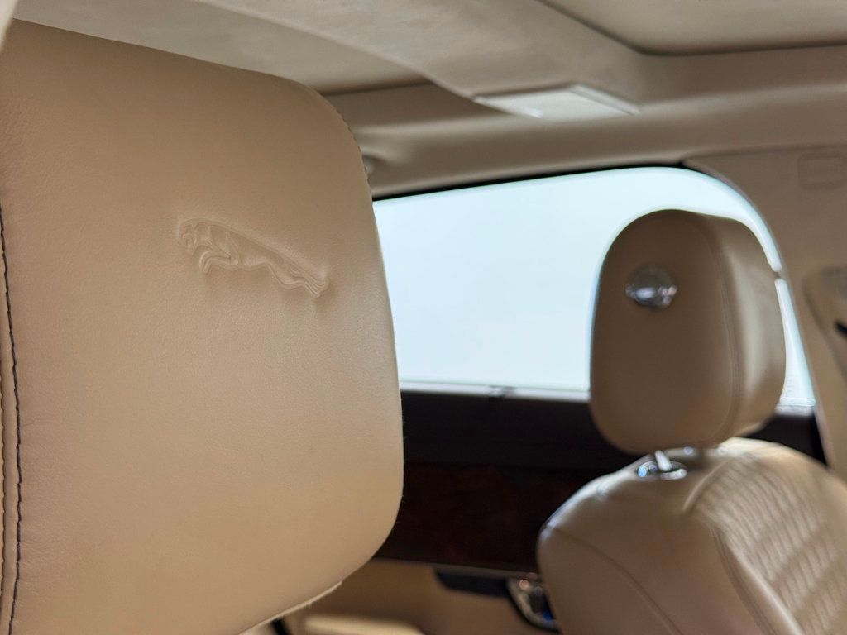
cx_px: 424
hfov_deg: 39.7
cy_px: 318
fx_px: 1174
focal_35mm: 48
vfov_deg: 30.3
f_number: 1.78
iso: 100
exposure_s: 1/120
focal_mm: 6.76
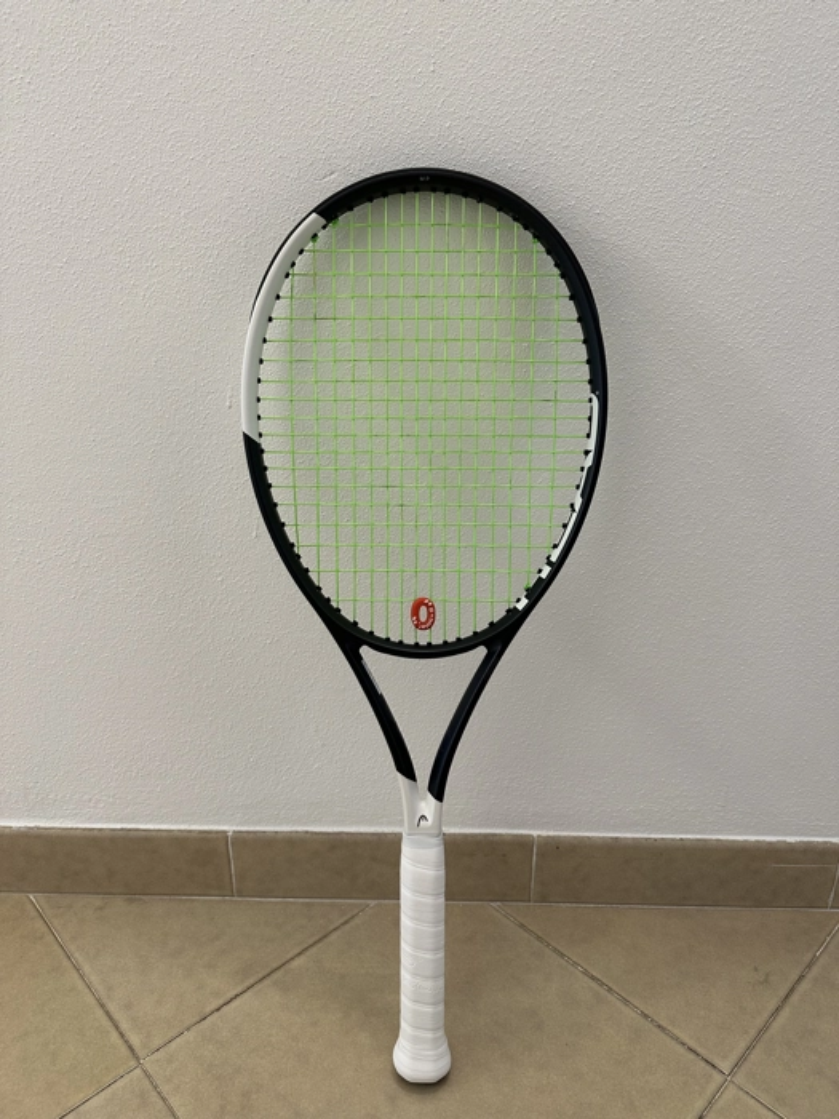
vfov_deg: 71.6
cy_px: 560
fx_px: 776
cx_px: 420
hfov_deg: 56.8
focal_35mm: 24
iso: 200
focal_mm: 6.86
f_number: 1.78
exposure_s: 1/50
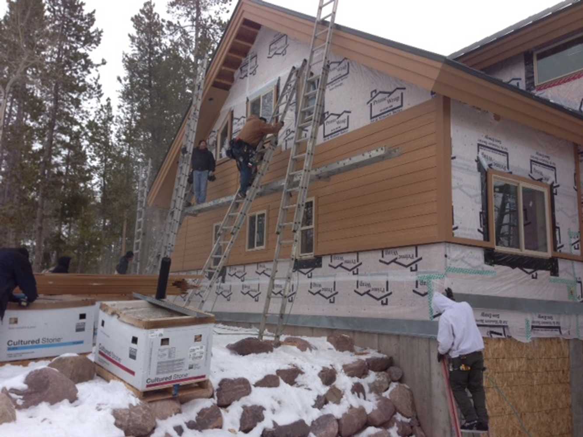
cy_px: 218
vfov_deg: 43.0
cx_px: 292
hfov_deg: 55.3
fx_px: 556
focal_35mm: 33
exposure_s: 1/935
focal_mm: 4.13
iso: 64
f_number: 2.4
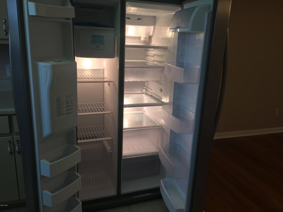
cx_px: 142
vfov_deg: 48.2
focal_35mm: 29
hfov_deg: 61.7
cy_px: 106
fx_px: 237
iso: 32
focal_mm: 4.15
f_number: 2.2
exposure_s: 1/40
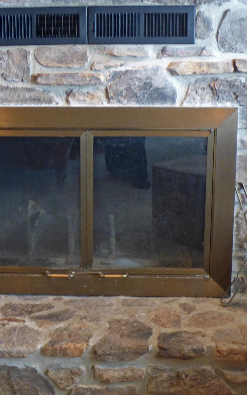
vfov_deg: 28.9
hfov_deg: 18.3
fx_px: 764
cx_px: 82
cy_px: 168
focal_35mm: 71
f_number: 3.6
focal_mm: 7.37
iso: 400
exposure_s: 1/10
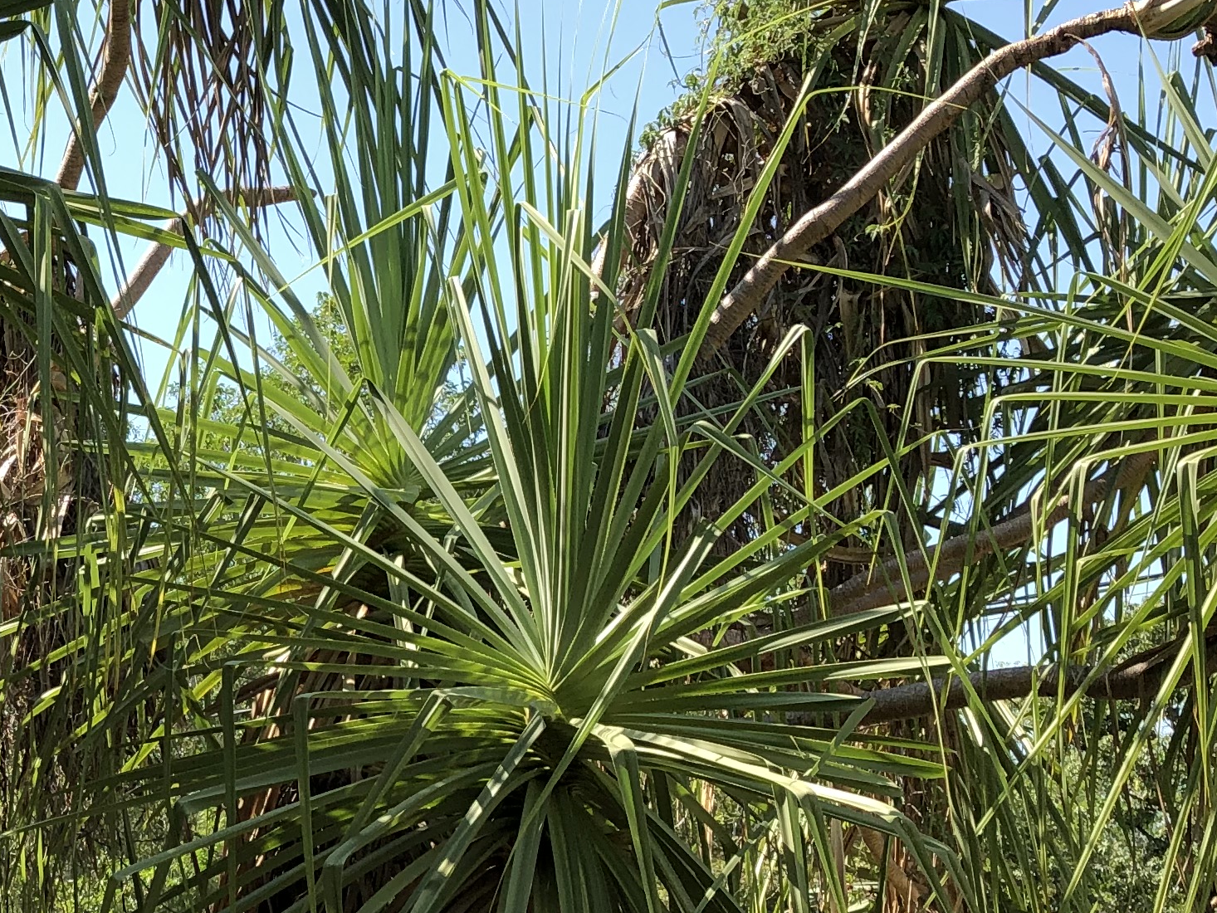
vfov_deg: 19.1
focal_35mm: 77
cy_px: 622
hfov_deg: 24.0
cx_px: -46
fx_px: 2708
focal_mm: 3.99
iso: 20
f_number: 1.8
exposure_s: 1/657
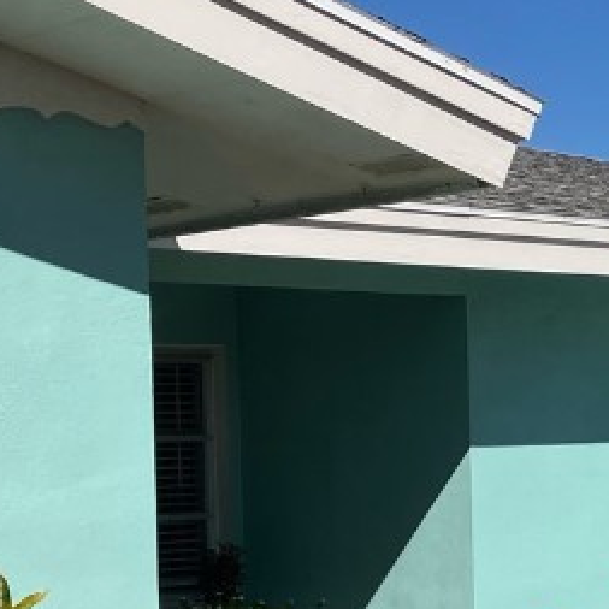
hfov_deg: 16.6
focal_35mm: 100
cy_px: 400
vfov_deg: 17.4
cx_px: 753
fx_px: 1990
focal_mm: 3.99
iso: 32
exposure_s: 1/4878
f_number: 1.8
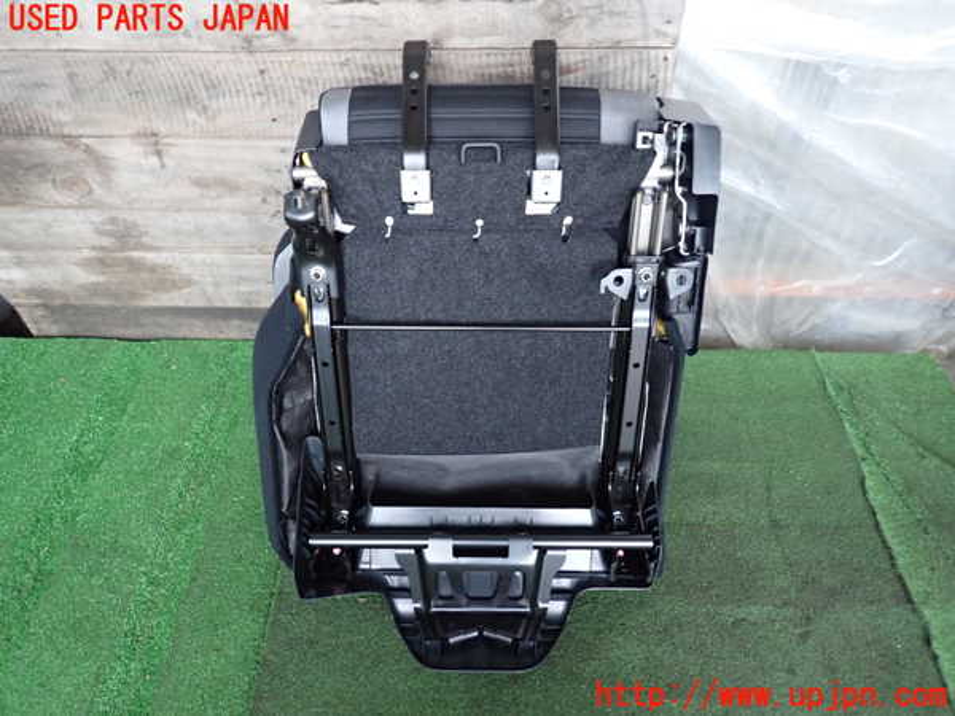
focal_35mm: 25
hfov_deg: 69.4
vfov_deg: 54.9
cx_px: 478
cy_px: 358
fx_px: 690
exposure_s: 1/20
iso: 800
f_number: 2
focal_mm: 4.5
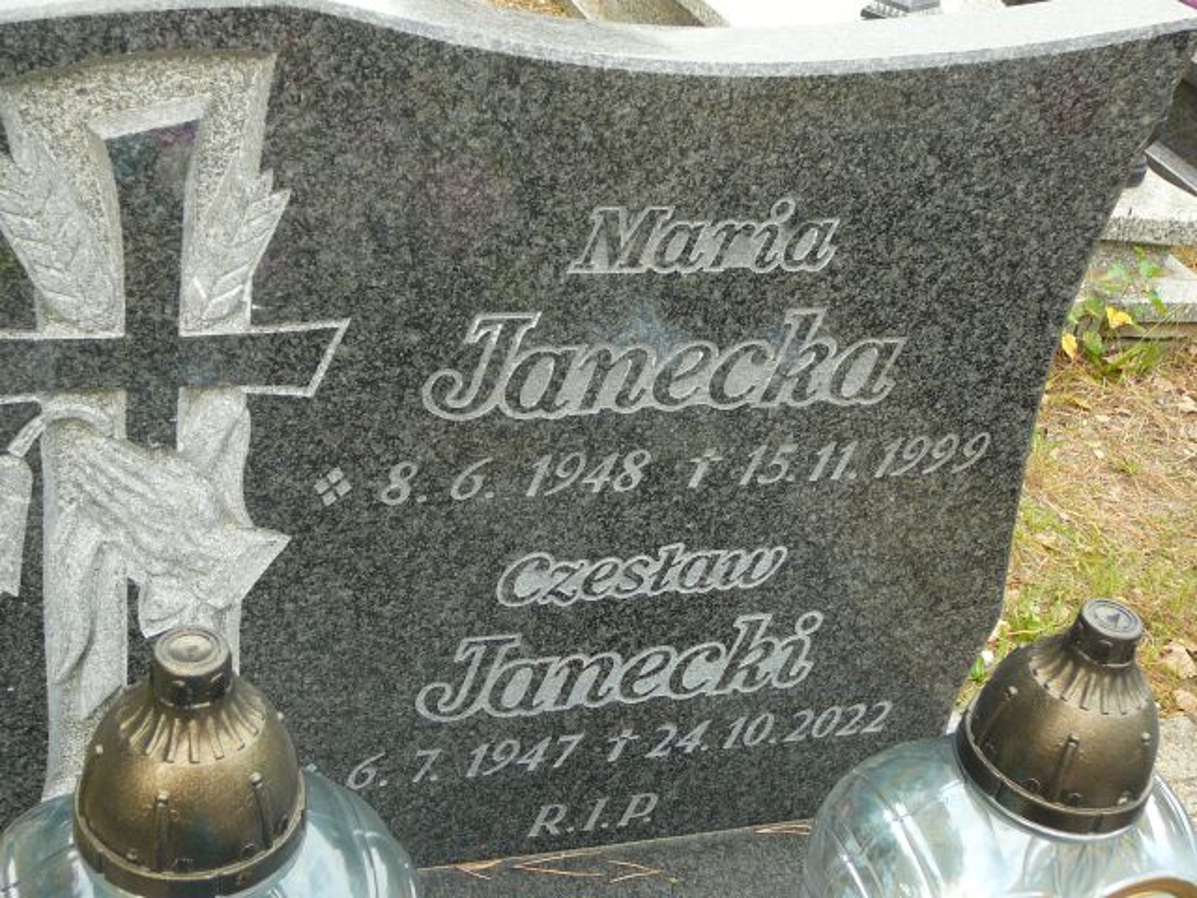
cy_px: 449
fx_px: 1625
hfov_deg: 40.4
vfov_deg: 30.9
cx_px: 598
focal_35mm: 47
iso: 80
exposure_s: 1/60
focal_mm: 7
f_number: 3.3
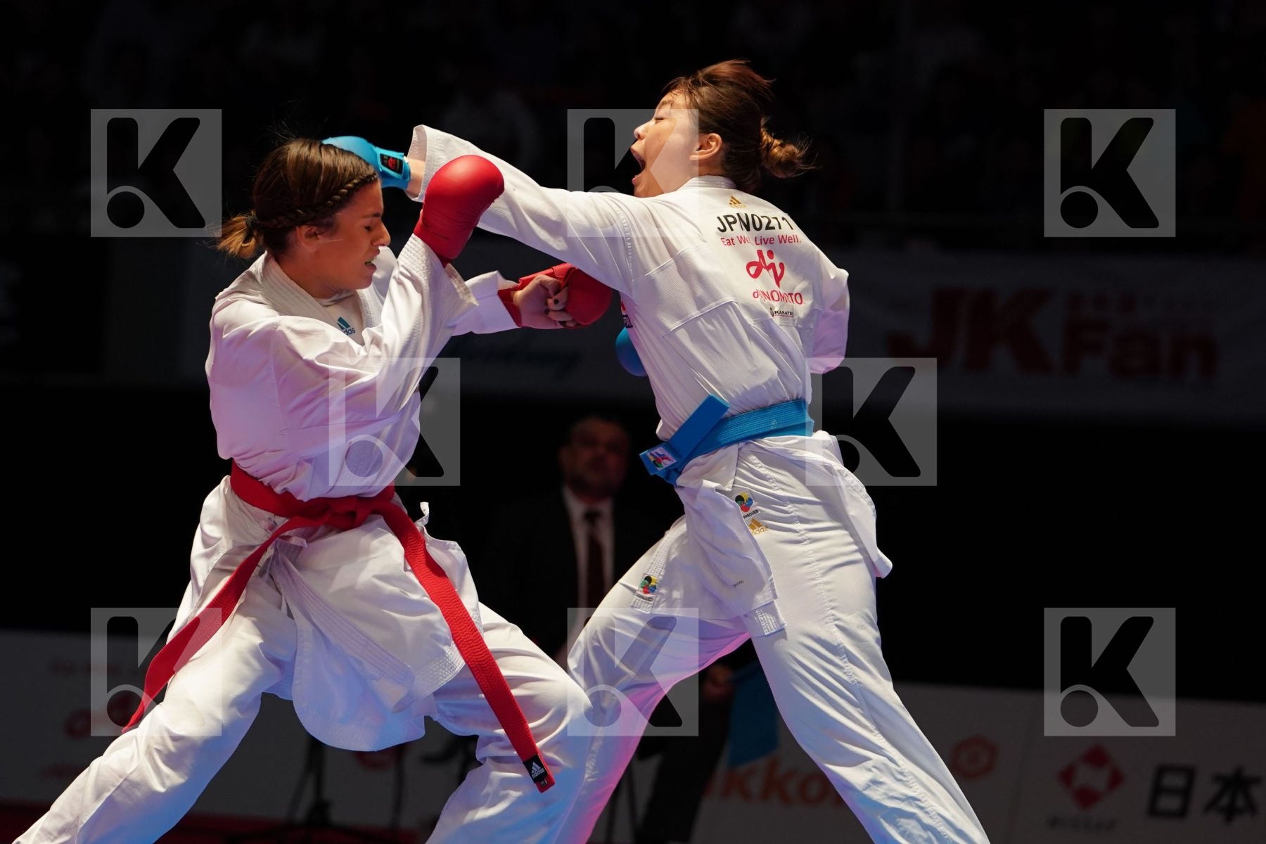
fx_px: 6119
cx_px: 633
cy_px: 422
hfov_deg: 11.8
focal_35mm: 174
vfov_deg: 7.9
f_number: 2.8
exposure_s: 1/1000
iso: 1250
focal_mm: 116
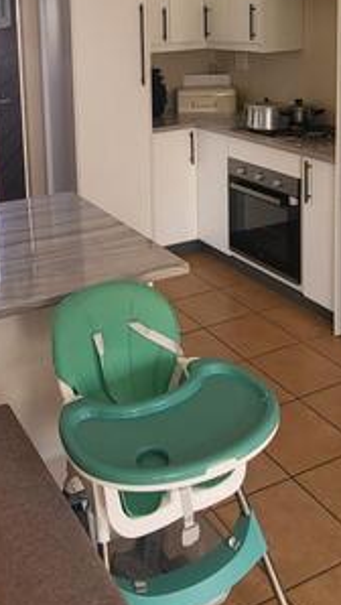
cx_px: 71
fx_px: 610
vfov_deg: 48.5
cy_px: 89
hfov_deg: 30.5
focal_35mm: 38
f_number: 2.2
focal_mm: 1.74
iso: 50
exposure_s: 1/50
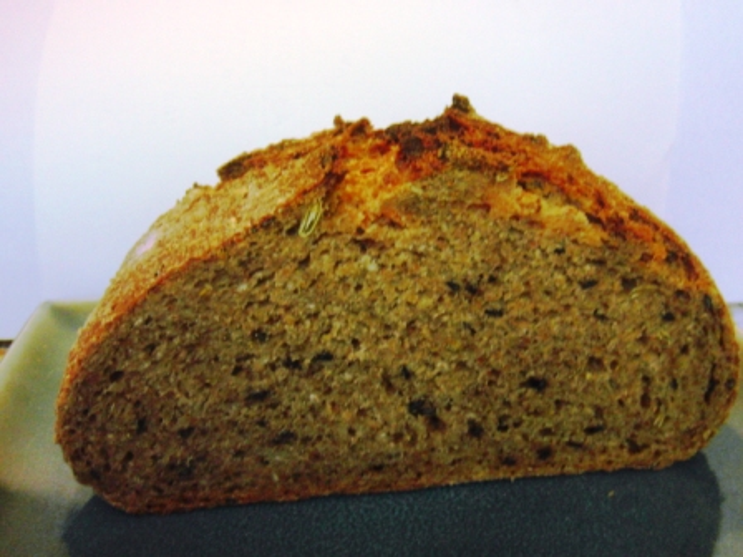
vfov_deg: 37.7
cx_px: 372
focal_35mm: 38
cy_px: 278
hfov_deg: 49.0
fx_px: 816
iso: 400
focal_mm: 6.66
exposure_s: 1/20
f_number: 3.9
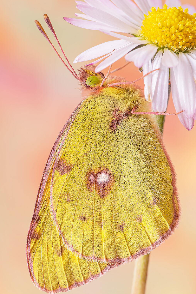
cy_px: 151
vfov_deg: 8.7
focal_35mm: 237
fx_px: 1939
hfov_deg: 5.8
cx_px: 145
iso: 100
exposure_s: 1/1.67
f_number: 11
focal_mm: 100
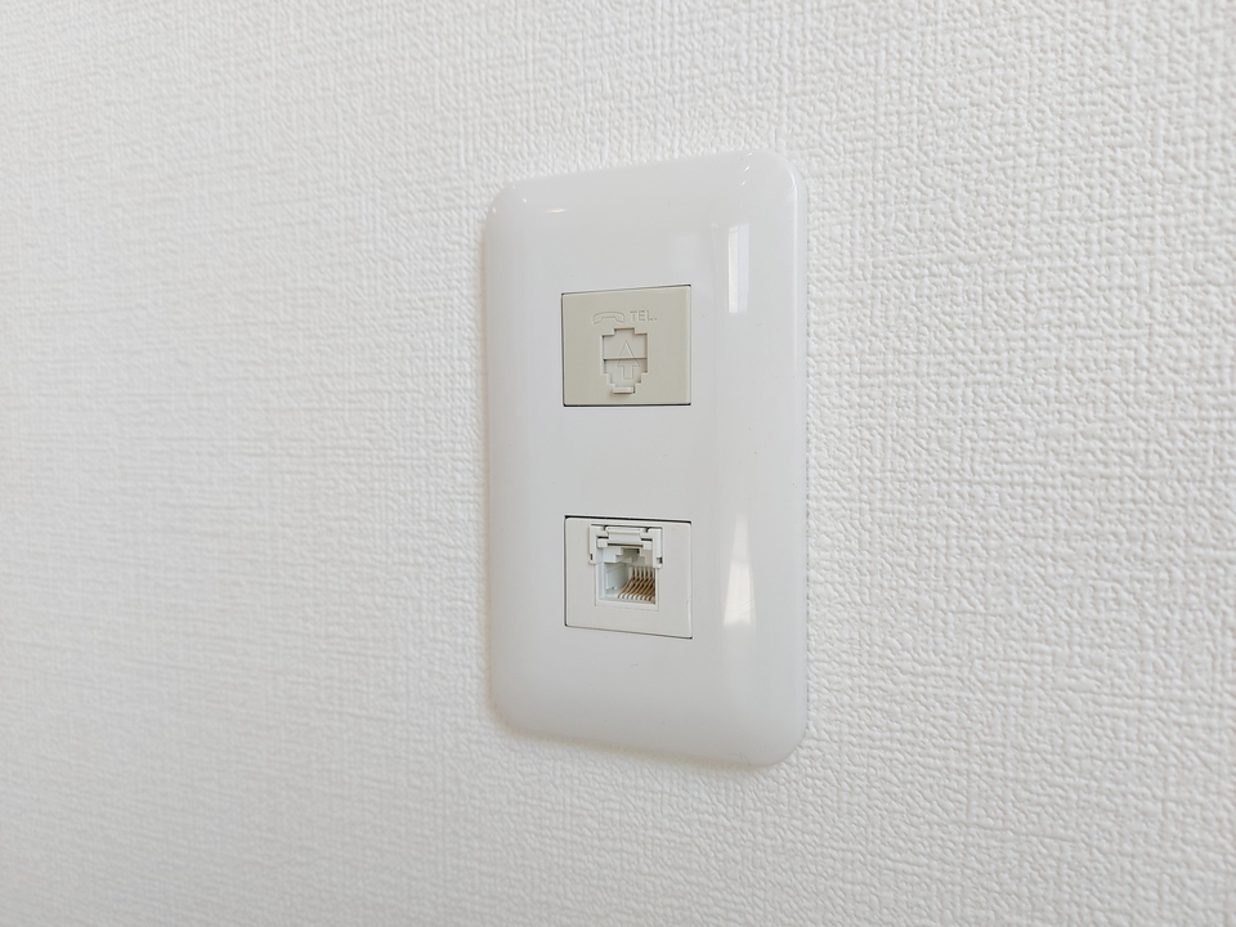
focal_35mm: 24
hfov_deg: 71.6
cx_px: 618
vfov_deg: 56.8
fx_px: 857
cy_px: 464
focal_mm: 5.23
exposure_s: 1/120
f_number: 1.8
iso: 32
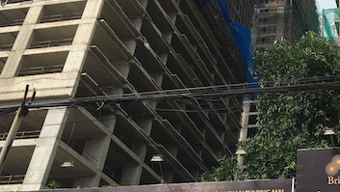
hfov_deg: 33.8
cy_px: 13
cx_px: 298
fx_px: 532
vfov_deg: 20.0
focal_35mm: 59
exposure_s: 1/1709
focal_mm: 4.15
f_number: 2.2
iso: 25
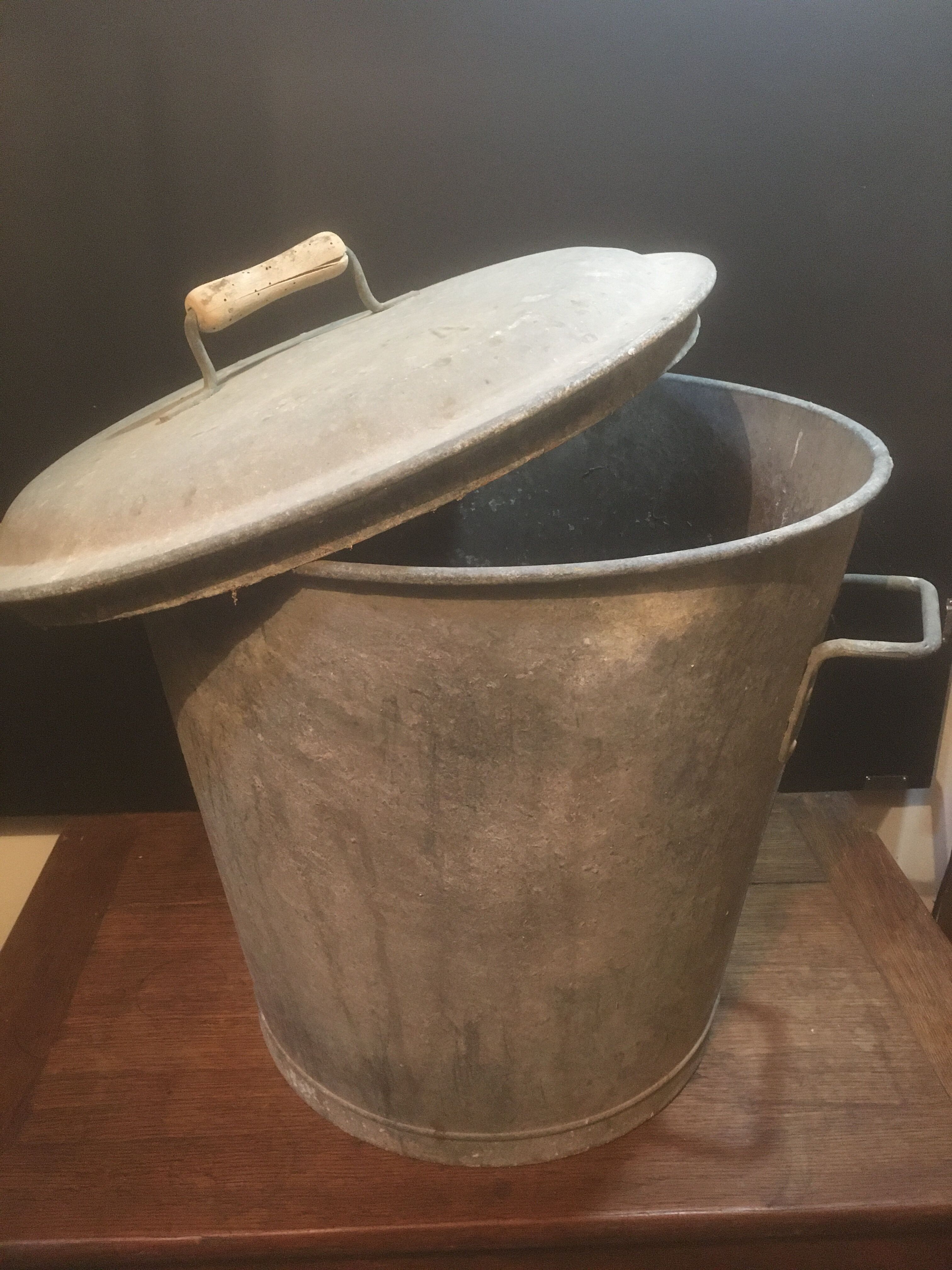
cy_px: 635
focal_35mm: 29
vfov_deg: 61.7
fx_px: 1063
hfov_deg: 48.2
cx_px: 476
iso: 250
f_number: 2.2
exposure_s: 1/17
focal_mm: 4.15
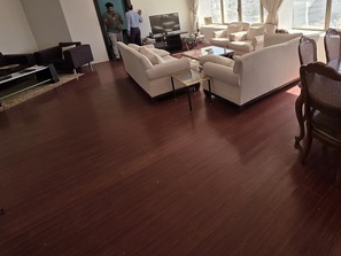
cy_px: 73
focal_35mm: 20
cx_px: 220
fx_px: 197
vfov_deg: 63.2
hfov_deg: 79.7
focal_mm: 2.2
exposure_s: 1/100
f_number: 1.9
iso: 32
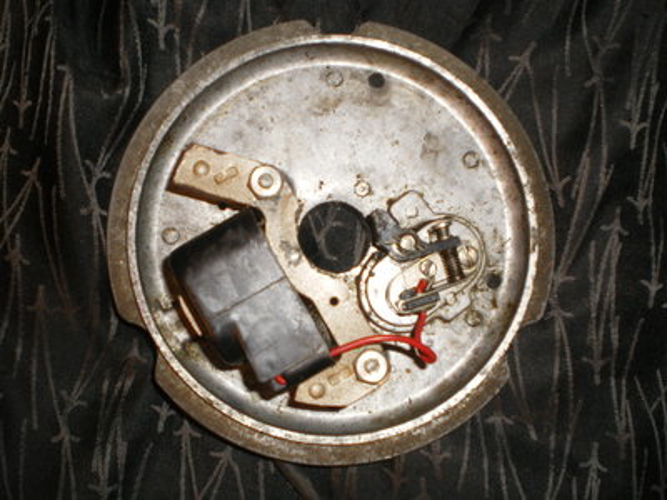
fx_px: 732
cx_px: 334
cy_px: 250
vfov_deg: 37.7
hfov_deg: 49.0
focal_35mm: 38
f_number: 3.1
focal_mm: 6.3
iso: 200
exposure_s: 1/50
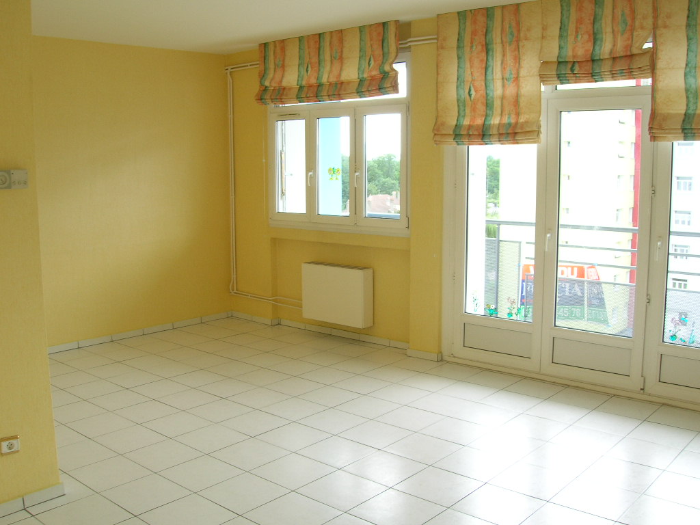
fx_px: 688
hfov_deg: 54.0
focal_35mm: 34
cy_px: 262
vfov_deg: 41.8
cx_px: 350
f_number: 4.9
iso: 50
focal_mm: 5.7
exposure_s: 1/19.3
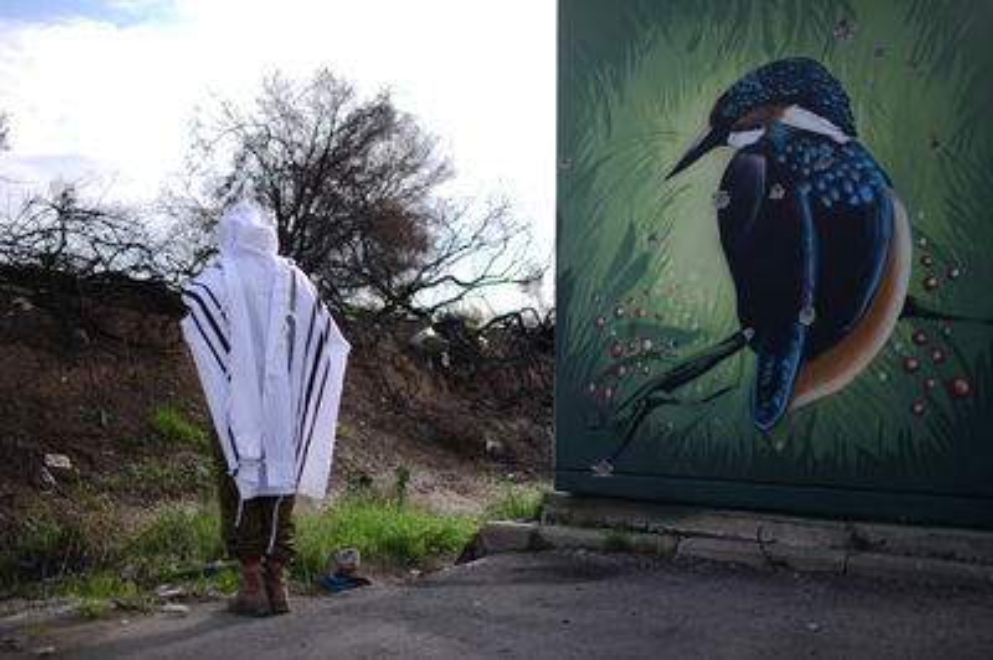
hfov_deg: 54.5
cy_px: 330
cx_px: 496
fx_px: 965
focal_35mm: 35
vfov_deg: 37.8
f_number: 1.4
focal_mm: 35
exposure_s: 1/1000
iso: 31
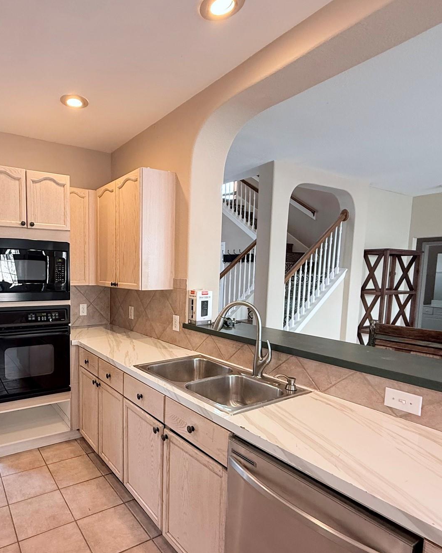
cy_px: 305
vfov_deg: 77.4
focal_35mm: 21
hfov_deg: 63.0
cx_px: 130
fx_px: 343
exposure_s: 1/60
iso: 250
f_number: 2.2
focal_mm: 2.22
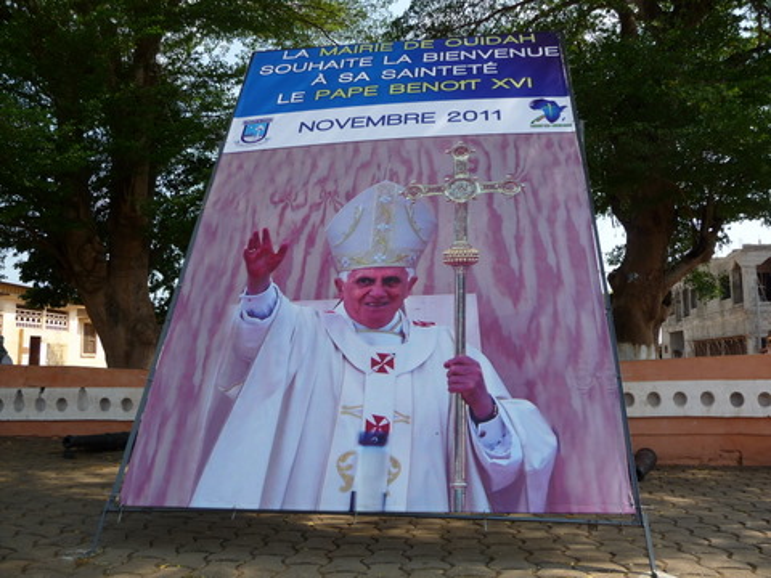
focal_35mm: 28
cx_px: 386
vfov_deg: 49.7
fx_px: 624
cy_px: 289
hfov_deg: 63.4
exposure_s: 1/800
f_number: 3.3
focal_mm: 4.7
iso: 100
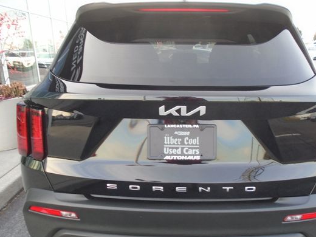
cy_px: 137
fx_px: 292
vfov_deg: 44.0
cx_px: 183
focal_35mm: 32
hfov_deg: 56.5
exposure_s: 1/40
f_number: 3.2
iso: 100
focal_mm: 4.6
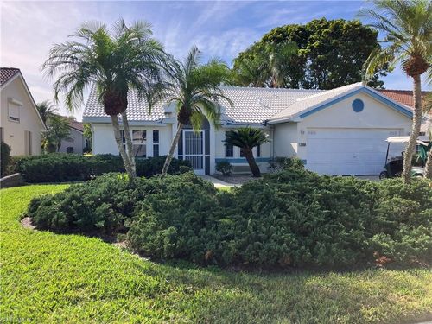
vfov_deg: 49.7
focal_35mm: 28
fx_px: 349
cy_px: 162
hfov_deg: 63.4
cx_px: 216
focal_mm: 3.99
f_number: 1.8
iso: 32
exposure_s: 1/1517
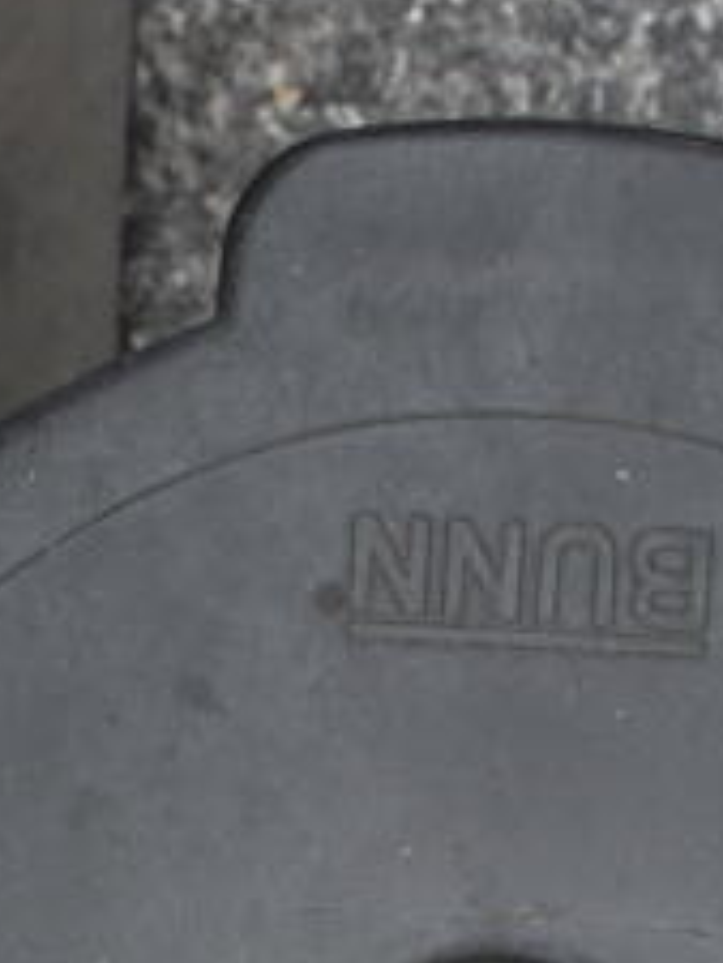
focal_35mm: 117
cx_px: 552
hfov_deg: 12.6
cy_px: 1517
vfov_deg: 15.3
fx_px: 3255
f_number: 6.3
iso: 100
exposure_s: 1/160
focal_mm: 20
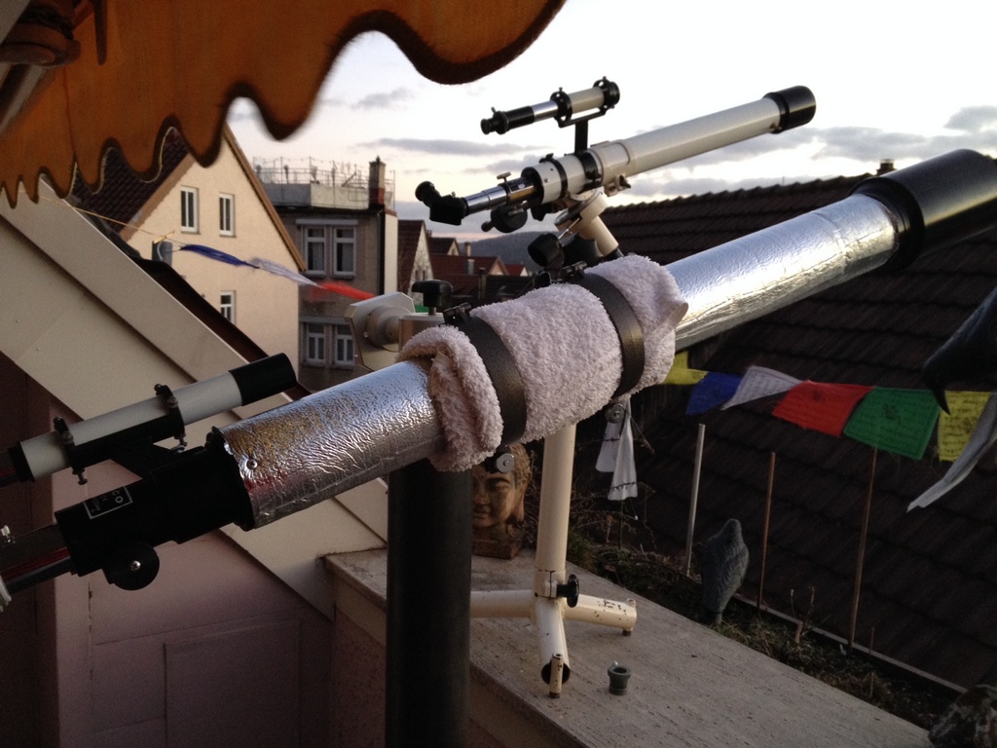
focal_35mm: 35
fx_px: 1008
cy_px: 374
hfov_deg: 52.6
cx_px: 498
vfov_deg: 40.7
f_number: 2.4
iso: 160
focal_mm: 4.28
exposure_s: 1/20
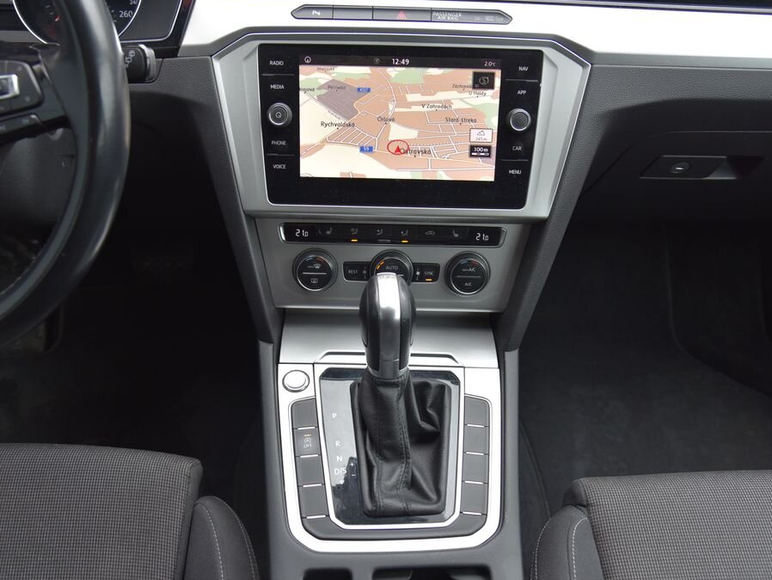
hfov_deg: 53.9
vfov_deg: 41.8
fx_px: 758
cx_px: 371
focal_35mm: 34
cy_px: 289
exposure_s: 1/80
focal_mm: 31
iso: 500
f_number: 4.5
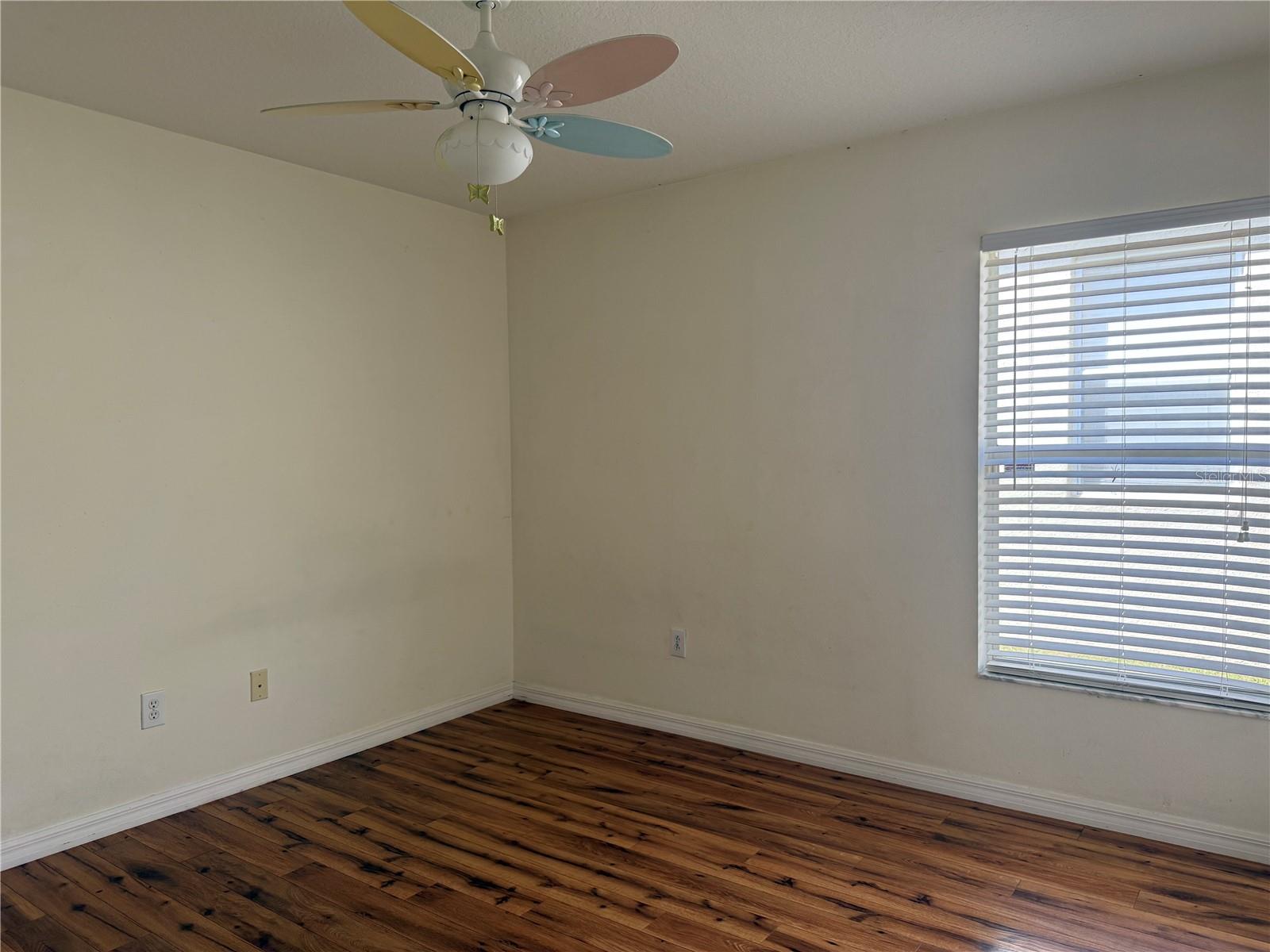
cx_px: 635
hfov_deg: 71.6
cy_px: 476
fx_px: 881
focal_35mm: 24
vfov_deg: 56.8
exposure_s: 1/228
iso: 100
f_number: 1.78
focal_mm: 6.76
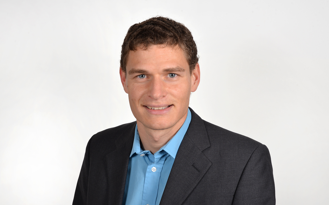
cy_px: 109
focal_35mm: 60
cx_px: 163
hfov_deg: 34.0
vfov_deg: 21.6
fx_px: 538
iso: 200
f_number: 13
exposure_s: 1/60
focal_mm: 58
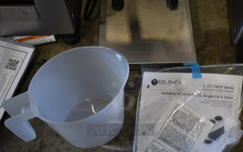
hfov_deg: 51.1
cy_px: 107
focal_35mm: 38
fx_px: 252
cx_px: 148
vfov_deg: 33.1
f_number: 3.5
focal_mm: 18
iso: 280
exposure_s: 1/30
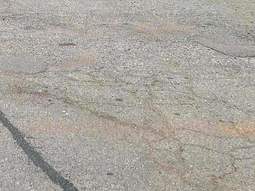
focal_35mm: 79
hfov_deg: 22.5
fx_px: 582
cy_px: -93
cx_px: -62
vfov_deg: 16.9
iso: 40
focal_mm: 5.4
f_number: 1.8
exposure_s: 1/1874
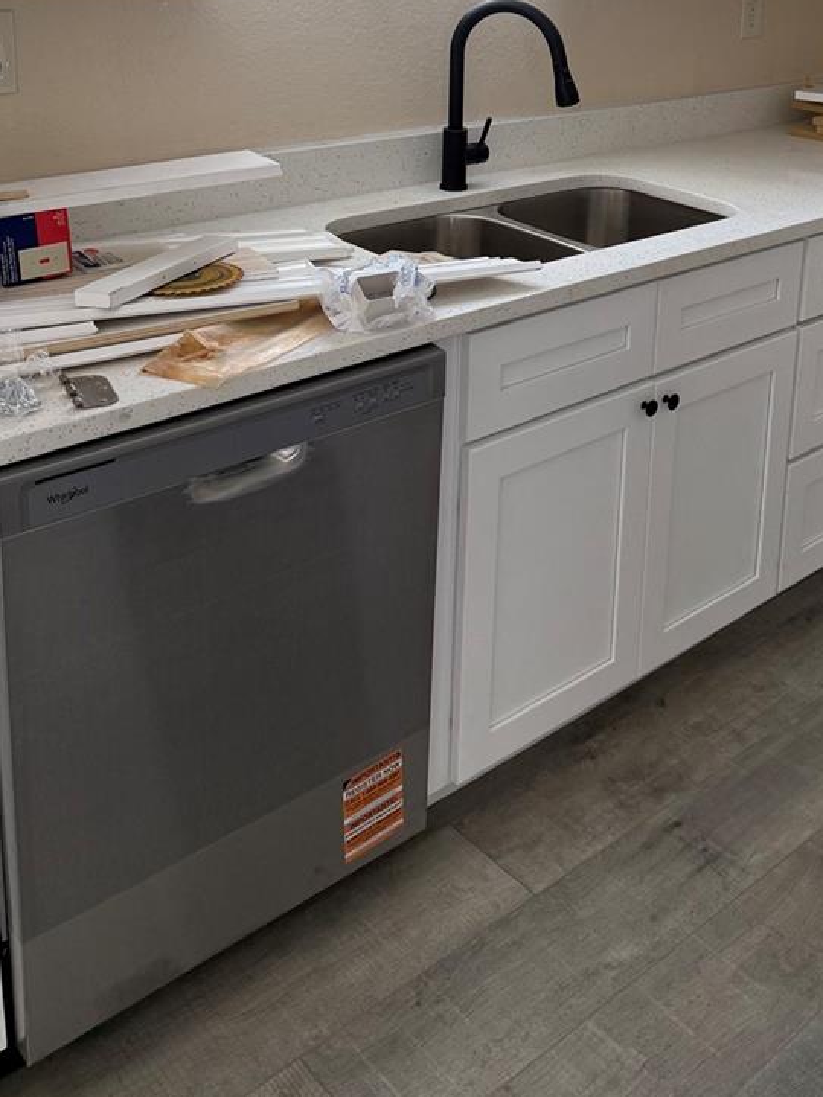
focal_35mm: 40
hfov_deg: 35.4
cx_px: 587
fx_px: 1268
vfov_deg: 44.2
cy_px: 193
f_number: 1.78
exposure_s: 1/136
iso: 200
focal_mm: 6.76
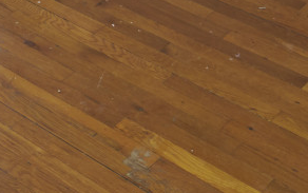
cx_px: 38
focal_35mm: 100
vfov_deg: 11.7
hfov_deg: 20.4
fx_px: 840
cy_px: -196
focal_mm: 14
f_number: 7.1
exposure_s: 1/15
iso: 250
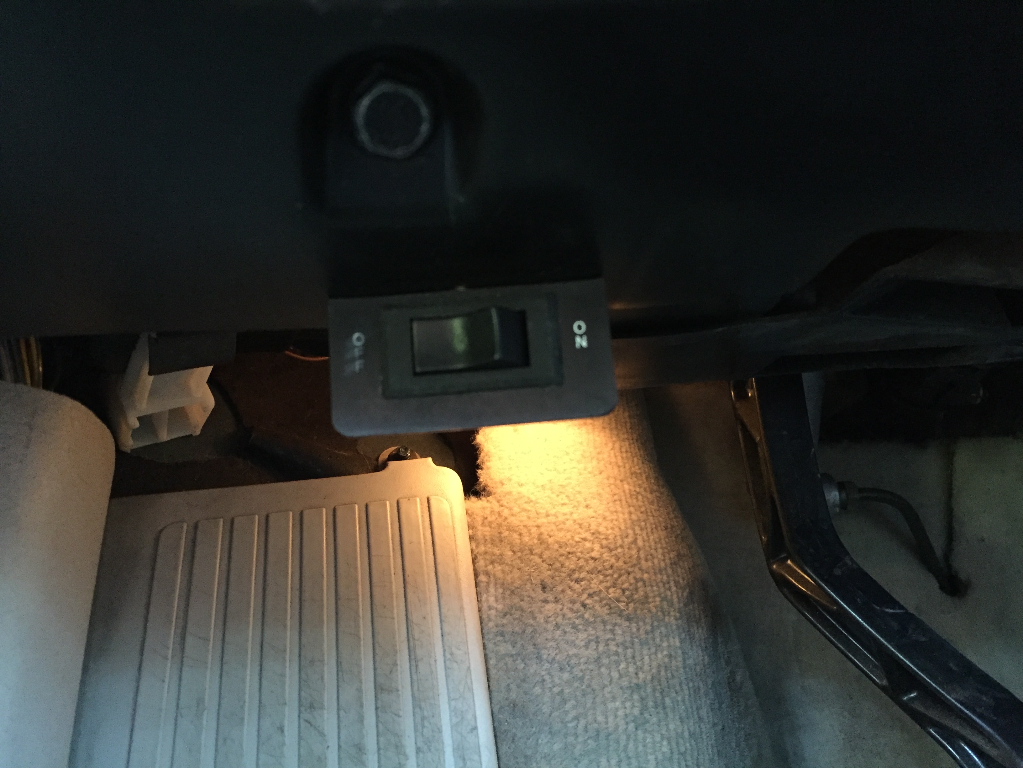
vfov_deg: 48.2
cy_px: 384
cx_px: 512
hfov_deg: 61.7
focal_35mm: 29
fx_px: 857
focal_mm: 4.15
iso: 400
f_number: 2.2
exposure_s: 1/15
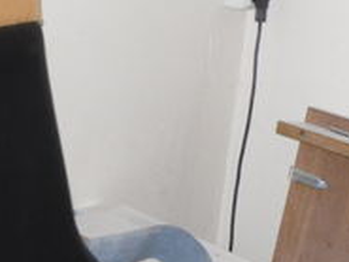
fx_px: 1221
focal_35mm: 121
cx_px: -228
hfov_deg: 14.7
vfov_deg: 12.0
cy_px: -32
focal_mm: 6.3
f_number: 3.5
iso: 100
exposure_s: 1/45
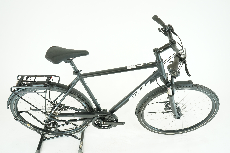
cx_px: 115
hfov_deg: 65.5
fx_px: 179
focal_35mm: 28
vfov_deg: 46.4
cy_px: 76
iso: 1600
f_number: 5.6
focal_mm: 28
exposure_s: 1/125
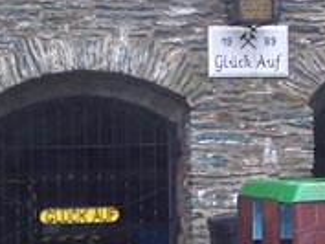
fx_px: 1691
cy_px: 128
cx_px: 265
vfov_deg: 8.3
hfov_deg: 10.9
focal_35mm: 180
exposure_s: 1/80
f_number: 3.2
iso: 160
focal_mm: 12.4
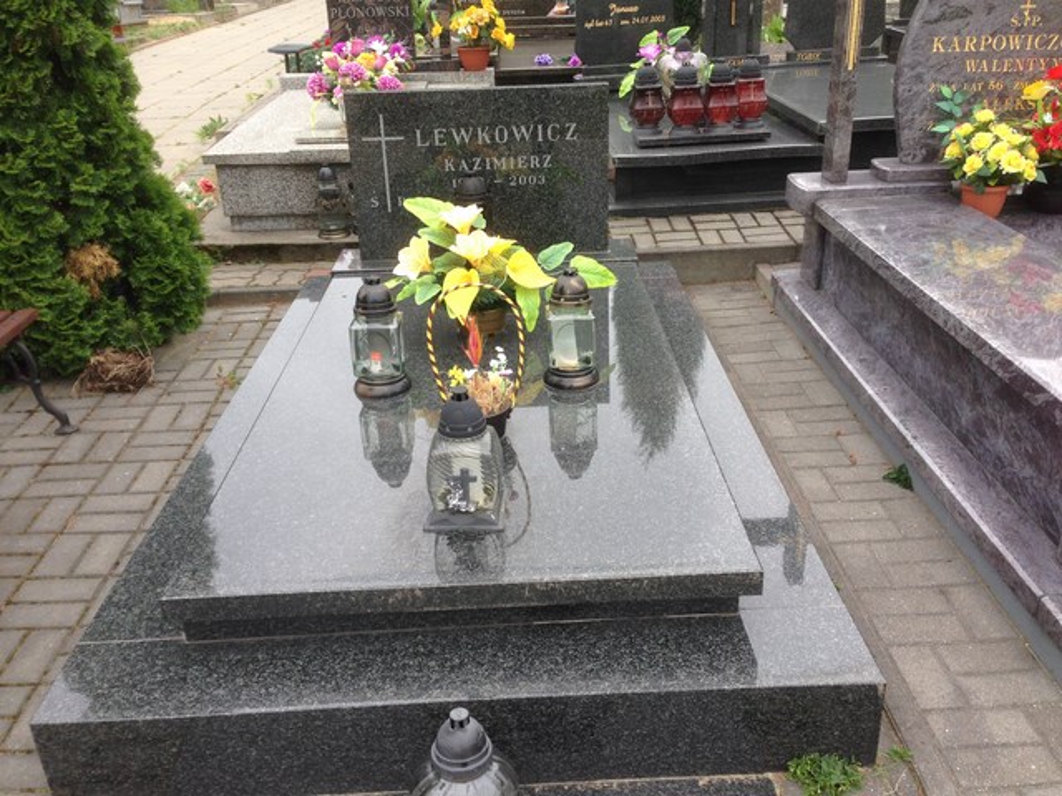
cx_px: 531
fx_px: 1012
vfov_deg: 42.9
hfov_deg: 55.4
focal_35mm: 33
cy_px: 398
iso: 50
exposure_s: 1/542
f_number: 2.4
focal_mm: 4.12
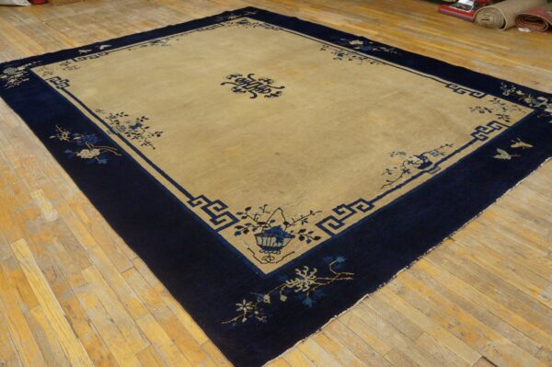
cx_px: 276
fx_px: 460
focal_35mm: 30
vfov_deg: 43.5
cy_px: 184
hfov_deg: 62.0
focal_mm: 20
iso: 2500
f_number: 4
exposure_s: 1/160
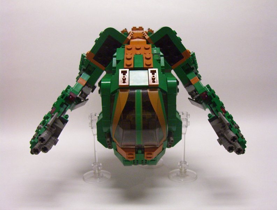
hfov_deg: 43.7
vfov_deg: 33.8
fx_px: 345
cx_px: 138
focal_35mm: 43
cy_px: 105
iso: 200
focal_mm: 5.77
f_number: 2.73
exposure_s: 1/63.4
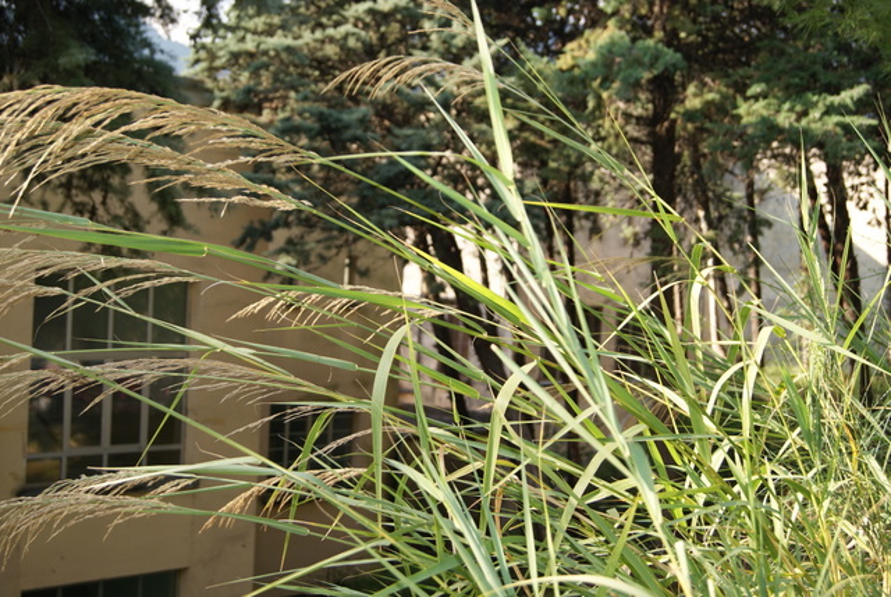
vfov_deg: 25.8
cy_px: 298
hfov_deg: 37.8
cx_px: 446
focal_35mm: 52
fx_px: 1301
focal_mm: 35
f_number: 5
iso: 100
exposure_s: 1/160
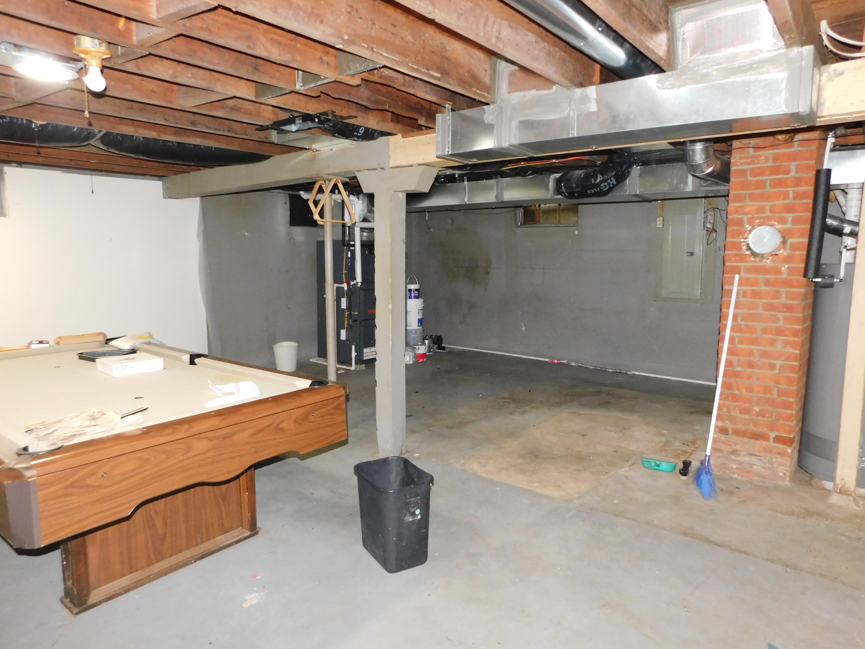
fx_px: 575
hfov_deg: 73.9
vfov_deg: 58.9
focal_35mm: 23
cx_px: 432
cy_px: 324
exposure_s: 1/30
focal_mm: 4
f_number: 3
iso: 560
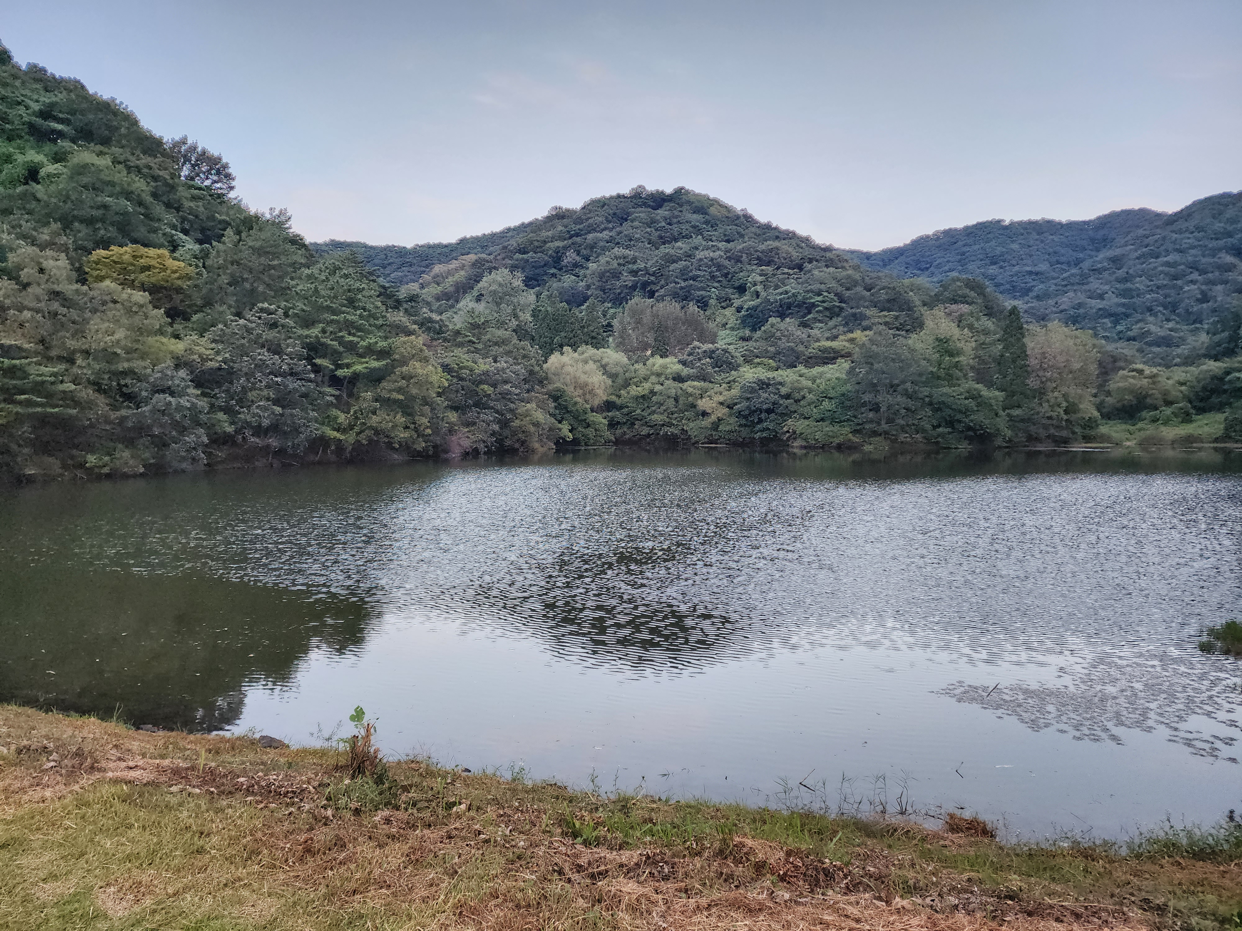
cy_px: 466
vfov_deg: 58.9
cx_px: 621
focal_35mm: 23
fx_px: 825
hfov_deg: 73.9
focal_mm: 6.4
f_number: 1.8
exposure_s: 1/180
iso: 200
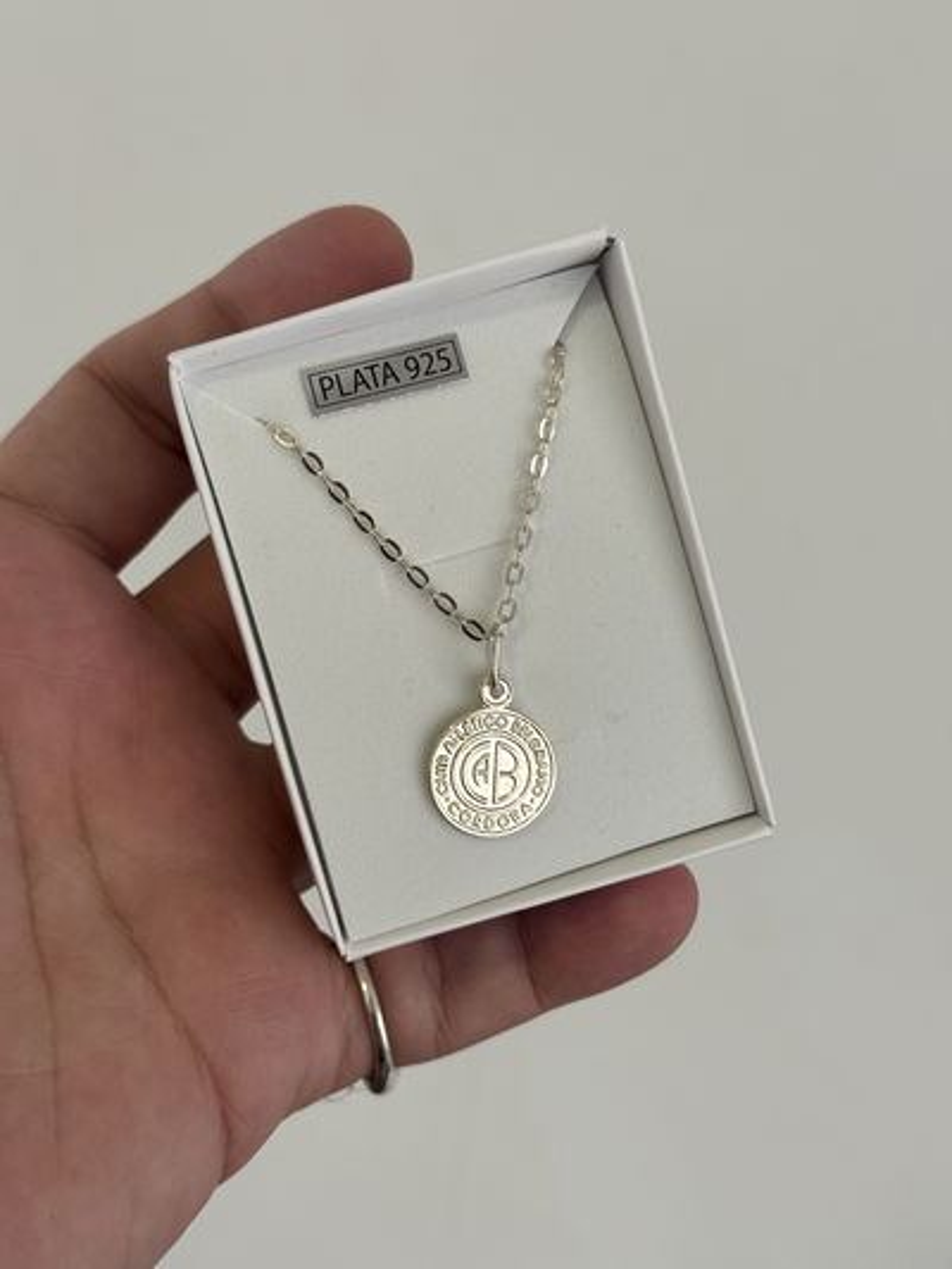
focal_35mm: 48
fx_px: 1759
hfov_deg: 30.3
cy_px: 634
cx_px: 476
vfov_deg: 39.6
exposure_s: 1/50
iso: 80
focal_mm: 6.76
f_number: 1.78
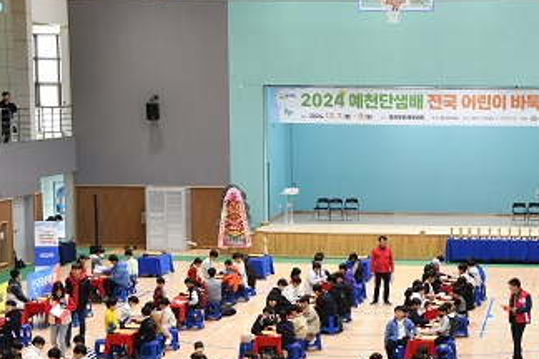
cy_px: 268
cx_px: 406
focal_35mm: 93
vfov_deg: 14.6
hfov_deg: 21.7
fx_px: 1392
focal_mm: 34
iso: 500
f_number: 3.5
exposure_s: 1/160
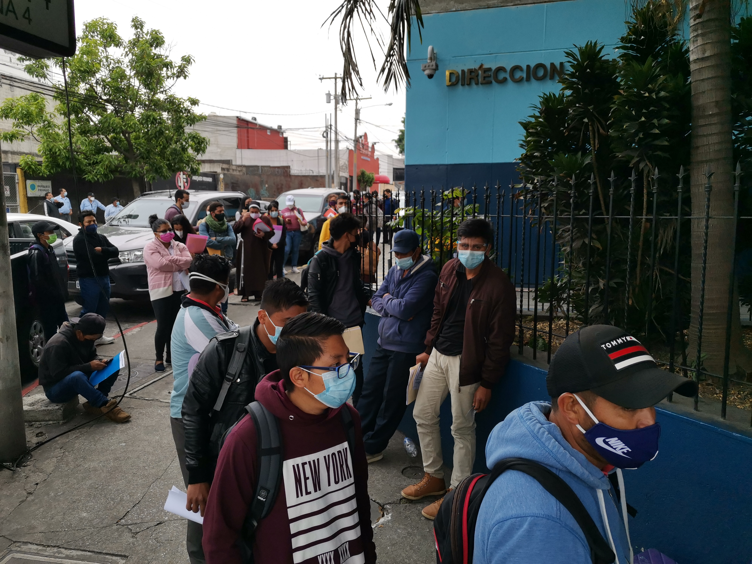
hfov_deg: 67.3
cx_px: 376
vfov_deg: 53.1
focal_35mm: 26
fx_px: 565
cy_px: 282
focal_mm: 4.75
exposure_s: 1/371
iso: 50
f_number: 1.8
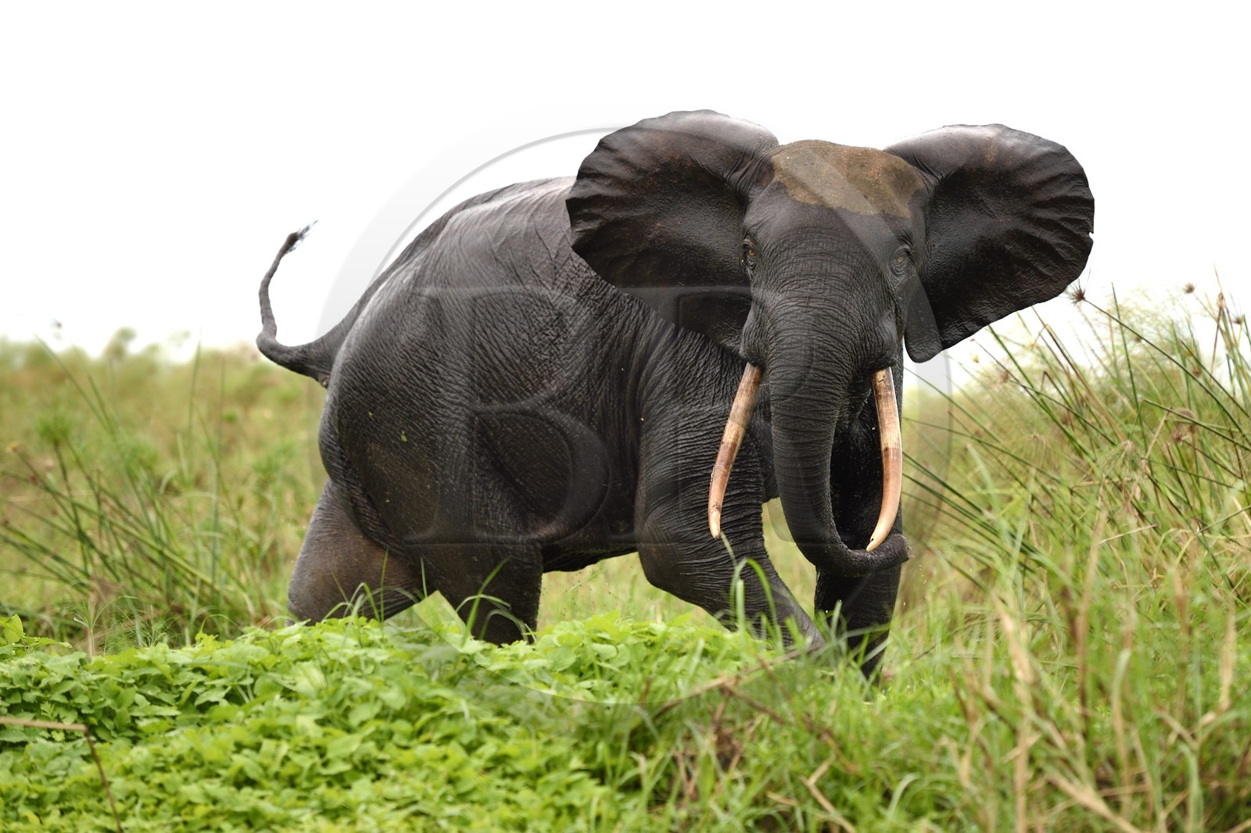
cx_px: 626
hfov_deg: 14.2
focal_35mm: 145
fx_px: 5037
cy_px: 416
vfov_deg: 9.5
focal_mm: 145
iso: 800
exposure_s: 1/500
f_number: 4
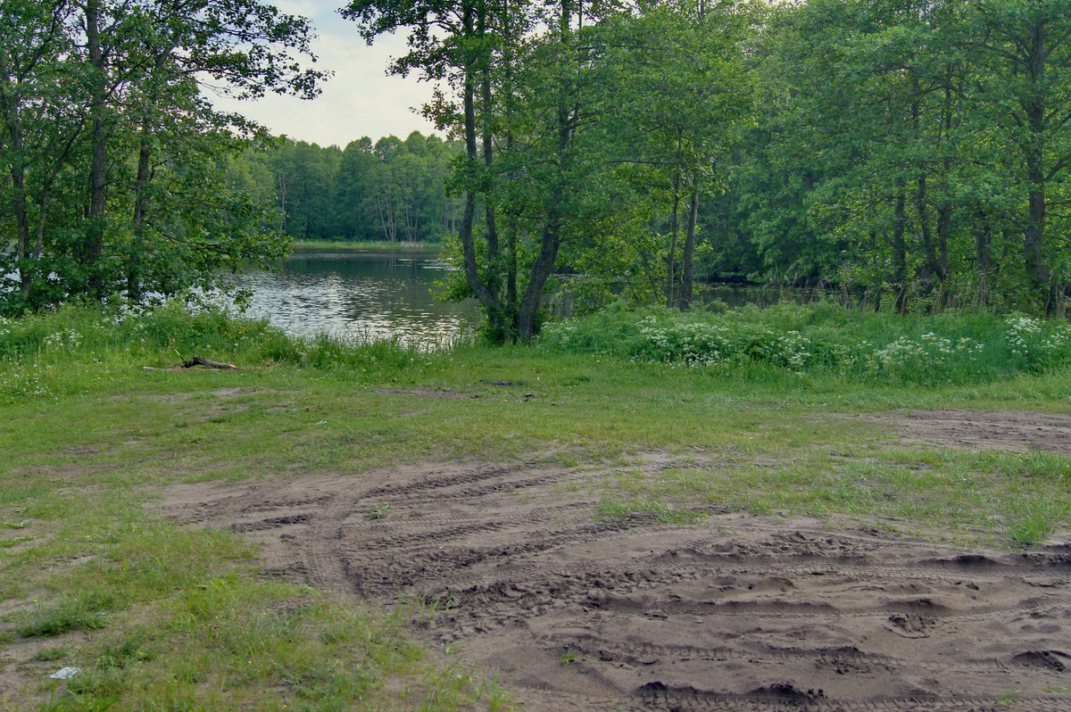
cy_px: 356
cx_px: 536
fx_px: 1248
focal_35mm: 42
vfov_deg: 31.8
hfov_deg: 46.4
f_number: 8
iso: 100
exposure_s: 1/100
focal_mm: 28
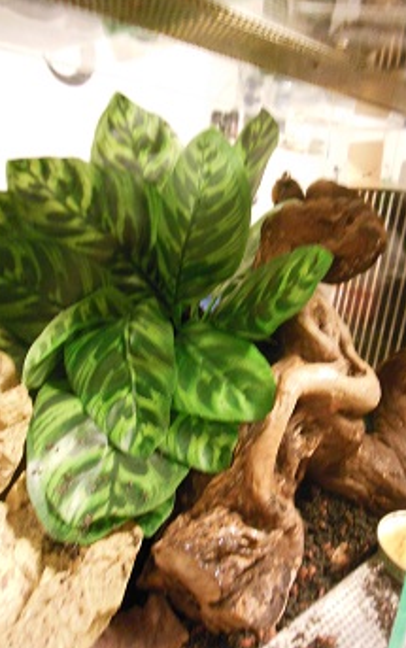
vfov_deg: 68.3
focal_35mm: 27
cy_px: 327
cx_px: 210
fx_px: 477
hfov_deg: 46.1
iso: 800
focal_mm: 4.5
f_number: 3.2
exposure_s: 1/3
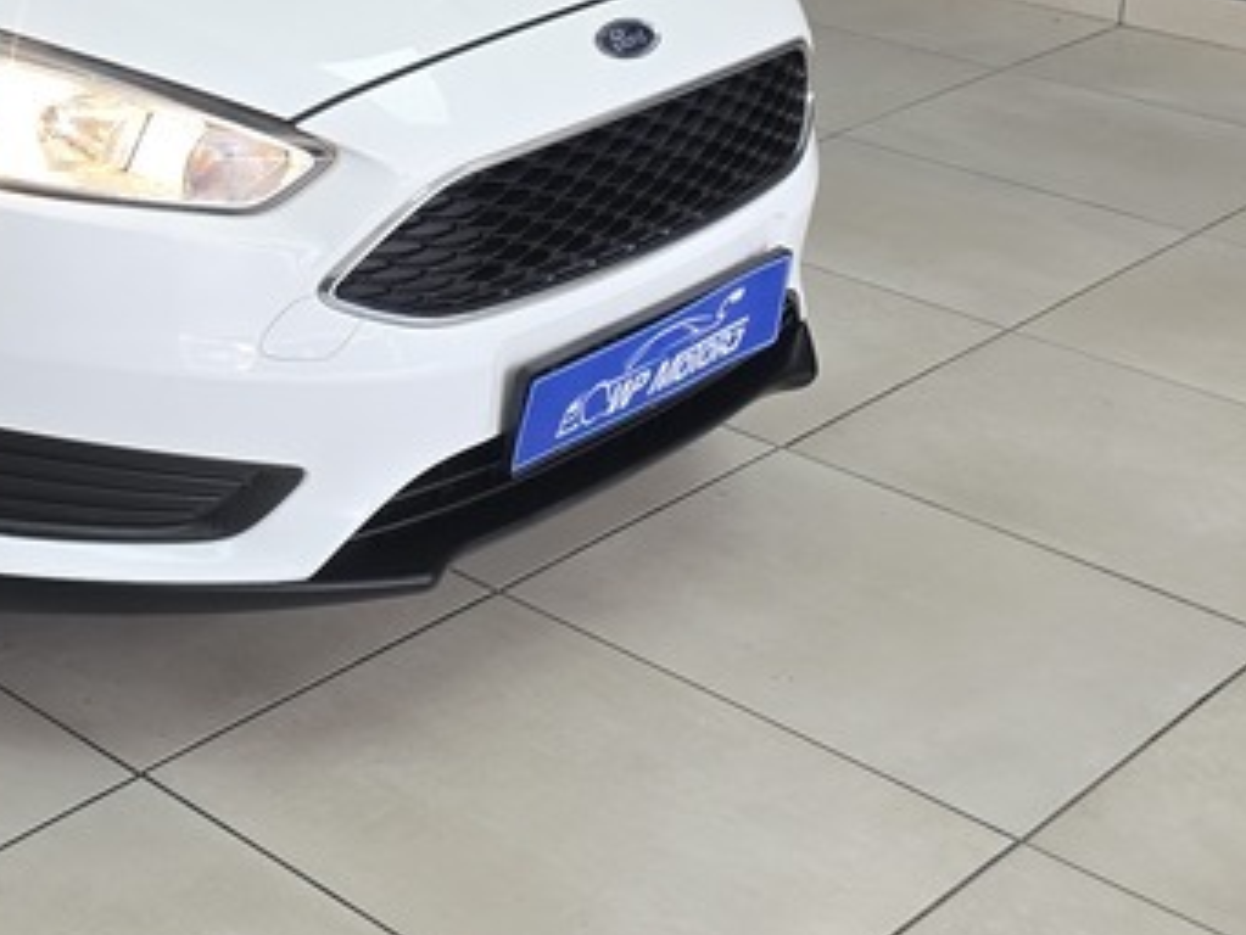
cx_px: -289
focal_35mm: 69
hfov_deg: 25.1
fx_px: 2485
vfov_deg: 20.0
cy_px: -179
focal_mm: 6.3
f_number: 1.7
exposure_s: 1/100
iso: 32
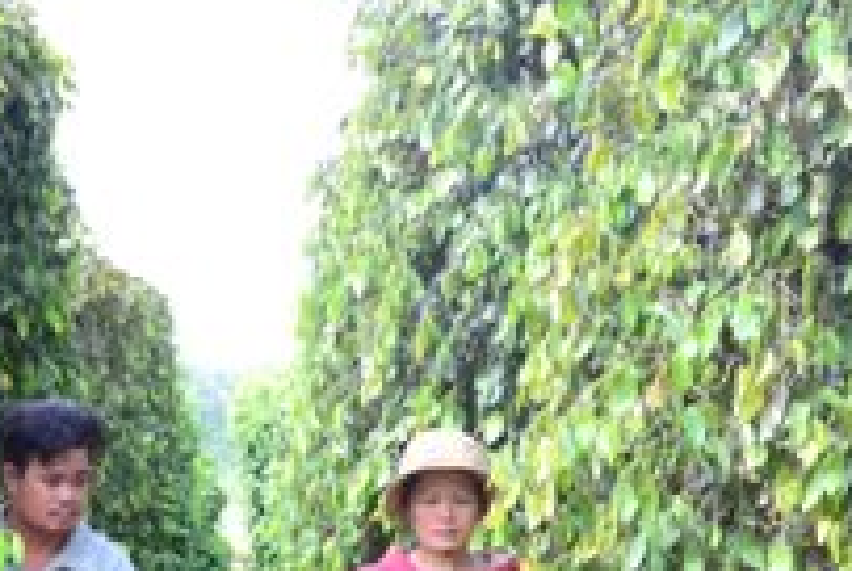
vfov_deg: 14.6
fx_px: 2180
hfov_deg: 22.0
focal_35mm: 92
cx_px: 281
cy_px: 592
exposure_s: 1/125
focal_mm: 26
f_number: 5.6
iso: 400
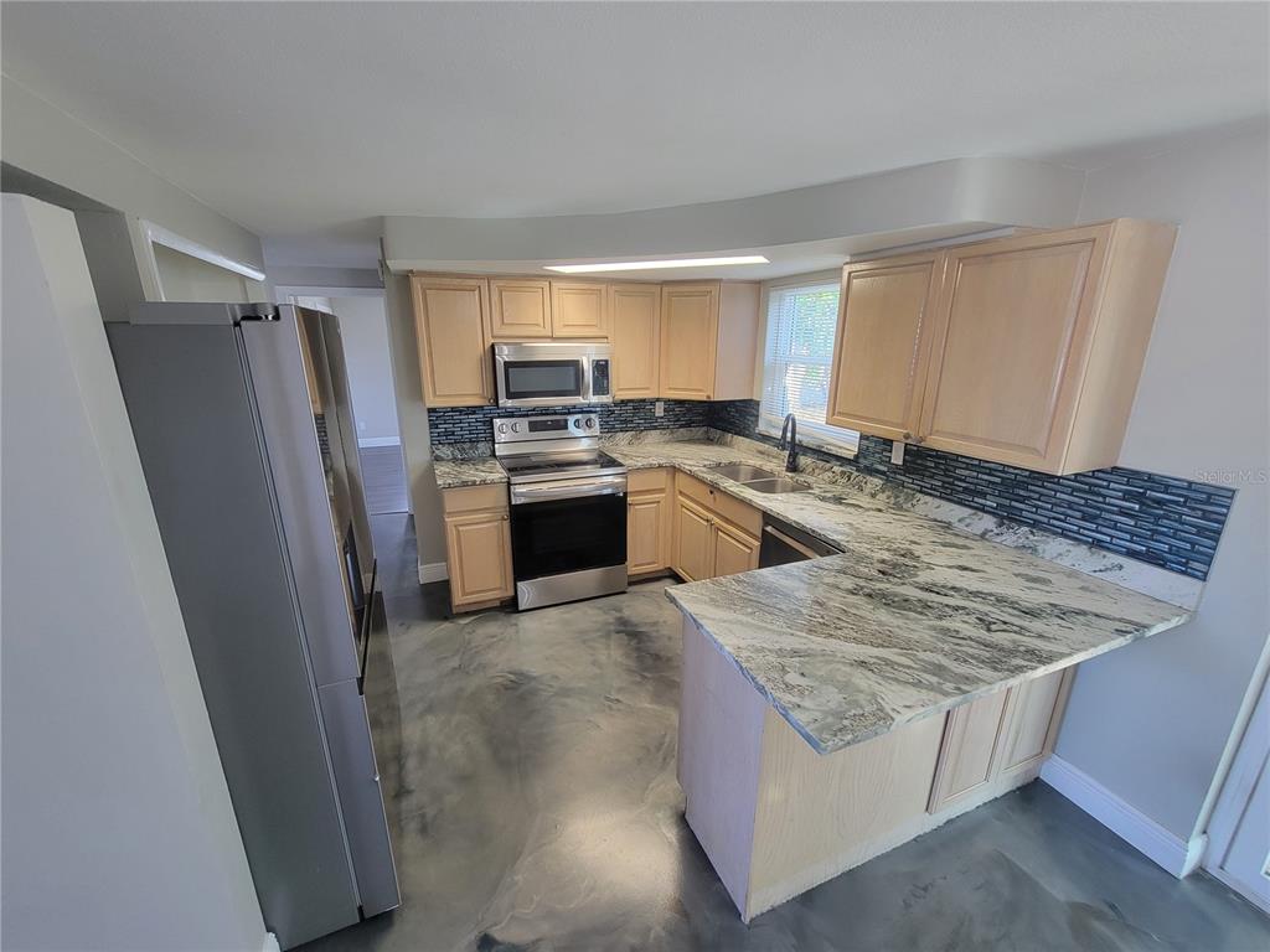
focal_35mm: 13
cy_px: 476
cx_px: 635
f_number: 2.2
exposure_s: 1/60
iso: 200
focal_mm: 2.2
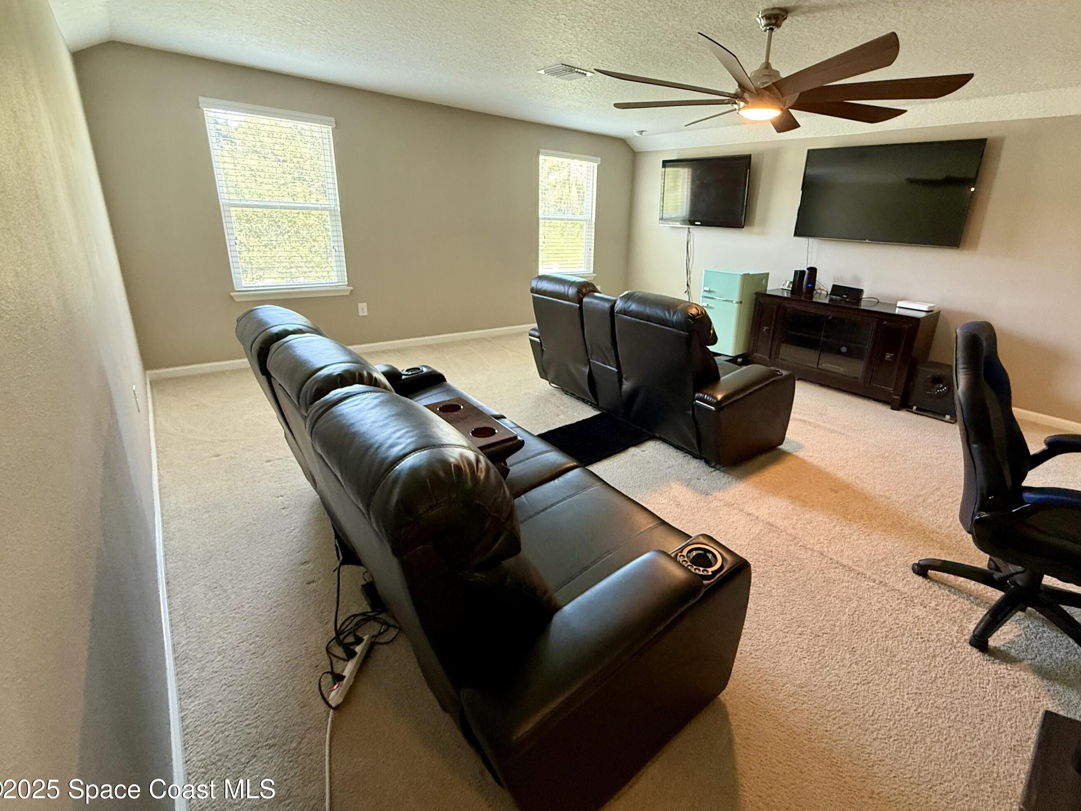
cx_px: 599
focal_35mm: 16
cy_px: 368
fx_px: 500
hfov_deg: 94.1
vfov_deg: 77.9
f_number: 2.2
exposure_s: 1/60
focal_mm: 2.22
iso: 500
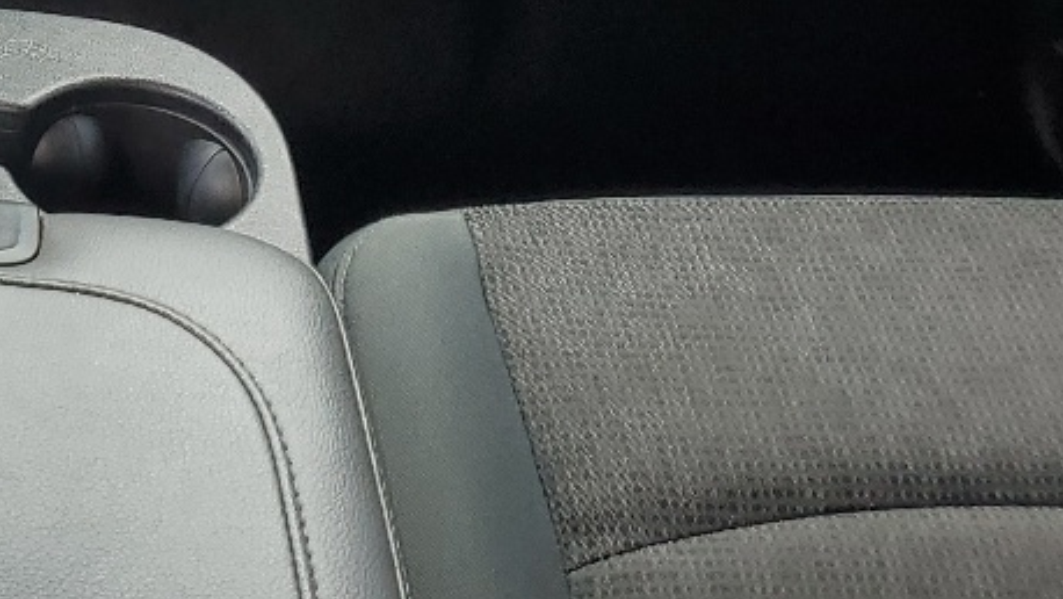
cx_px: -323
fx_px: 2791
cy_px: -95
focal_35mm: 99
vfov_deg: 12.0
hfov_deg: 19.8
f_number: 1.5
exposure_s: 1/200
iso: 50
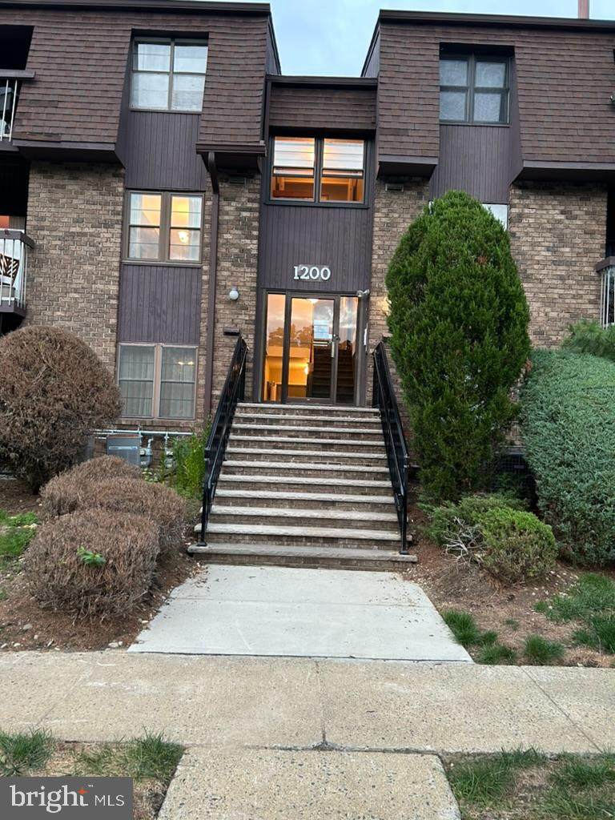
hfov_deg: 53.1
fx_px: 616
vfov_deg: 67.3
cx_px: 308
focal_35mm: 26
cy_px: 410
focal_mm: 5.7
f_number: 1.5
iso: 160
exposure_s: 1/60
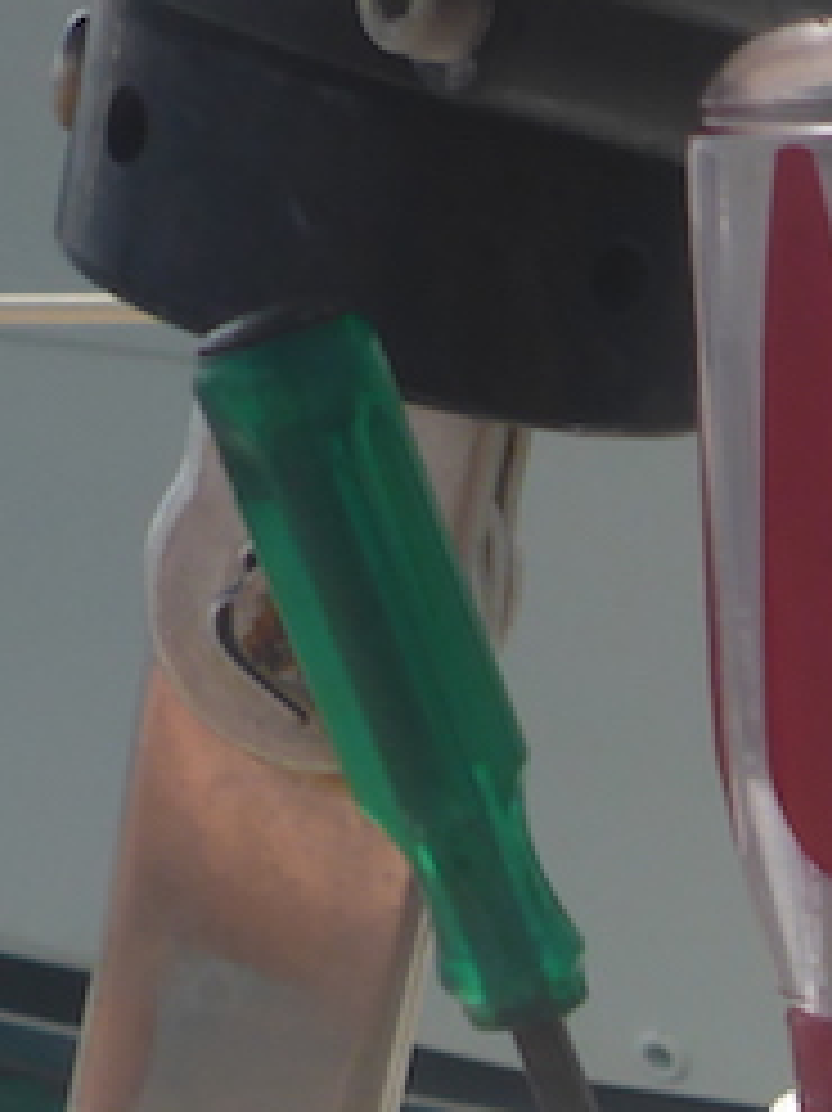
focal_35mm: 121
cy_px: 1659
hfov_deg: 11.6
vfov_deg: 15.1
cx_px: 1331
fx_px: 3881
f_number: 10
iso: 100
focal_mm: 4.9
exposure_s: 1/125
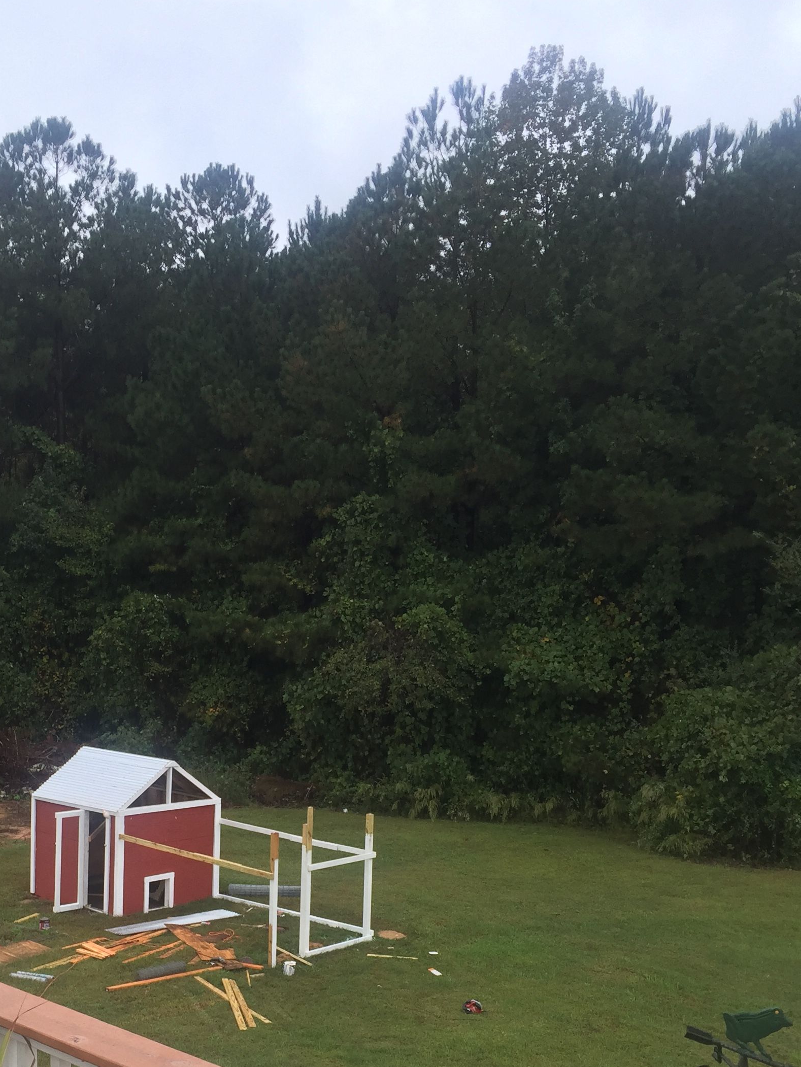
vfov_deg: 41.1
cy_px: 773
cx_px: 236
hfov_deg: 31.8
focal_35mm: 45
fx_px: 1388
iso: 32
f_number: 2.2
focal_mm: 4.15
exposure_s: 1/120
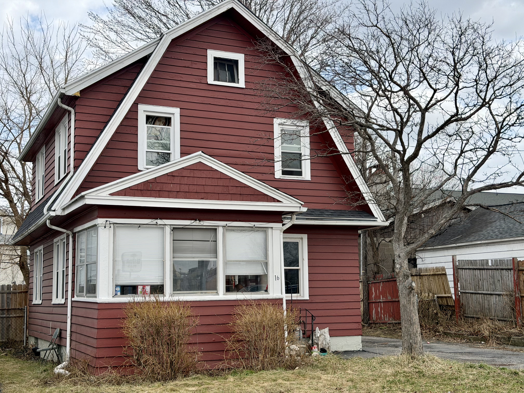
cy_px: 196
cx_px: 262
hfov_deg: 39.7
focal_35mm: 48
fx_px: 727
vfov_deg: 30.3
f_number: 1.78
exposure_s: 1/2088
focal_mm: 6.76
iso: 80
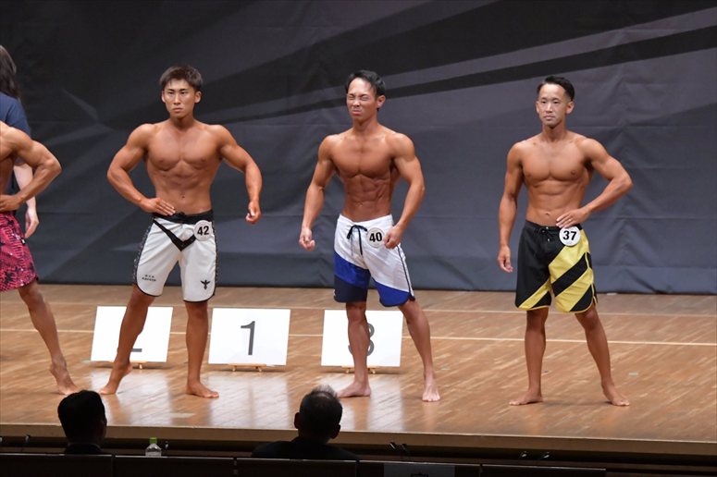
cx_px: 358
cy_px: 238
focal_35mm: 217
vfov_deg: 6.3
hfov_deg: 9.5
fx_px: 4320
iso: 8000
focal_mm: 145
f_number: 5.6
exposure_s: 1/400
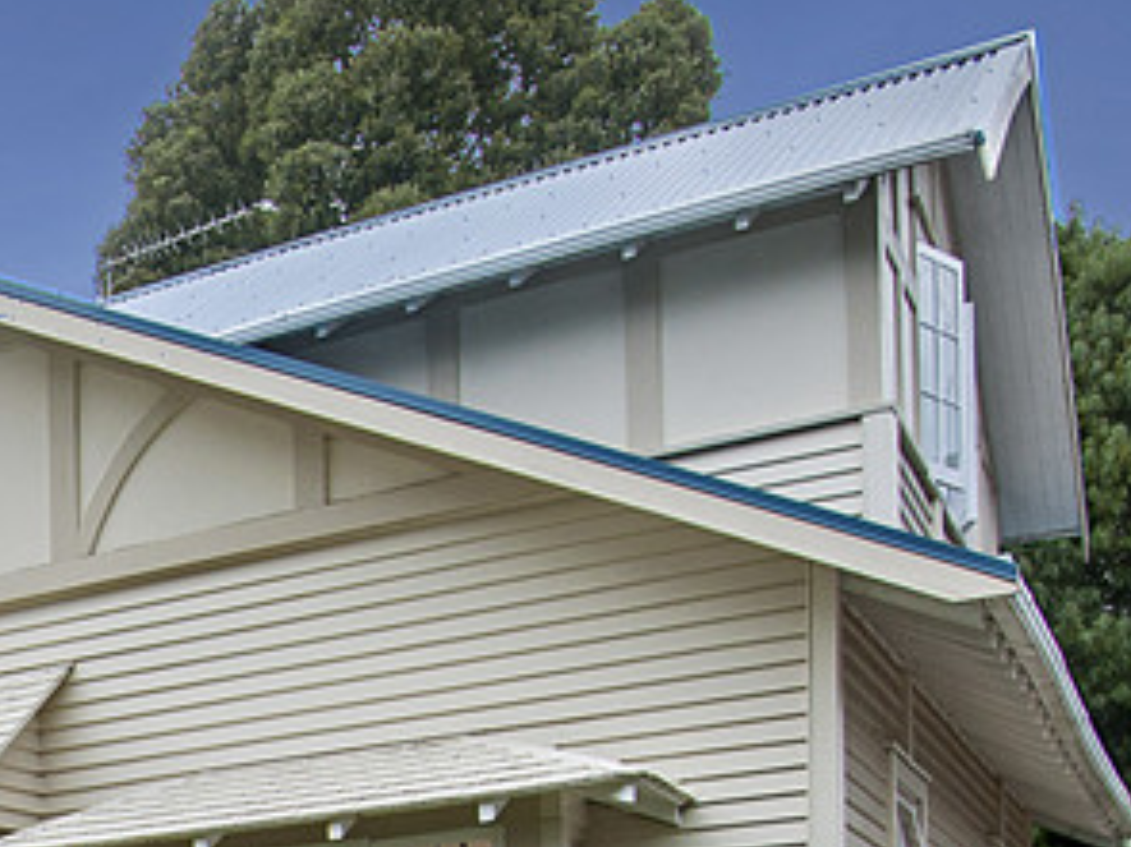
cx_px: -556
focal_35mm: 60
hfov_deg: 24.9
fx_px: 1960
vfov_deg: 21.3
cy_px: 1196
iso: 200
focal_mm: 12
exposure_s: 1/125
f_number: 11
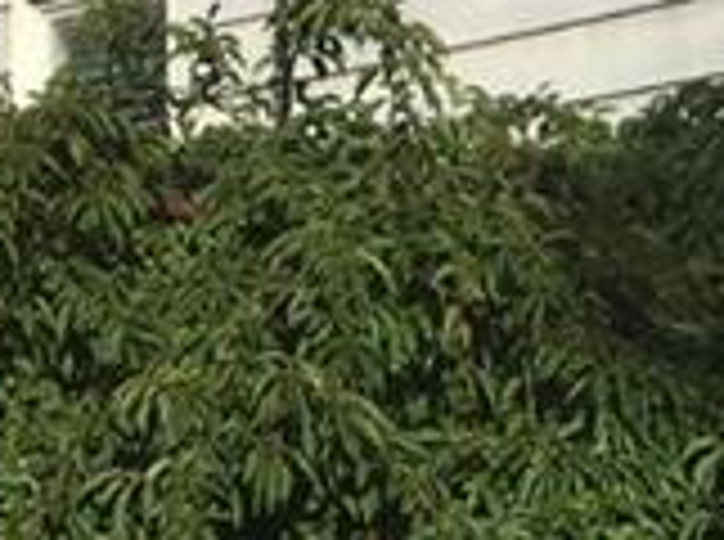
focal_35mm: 185
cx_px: 868
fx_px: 3861
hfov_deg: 10.5
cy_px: 686
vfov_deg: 7.9
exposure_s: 1/2653
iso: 25
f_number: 2.2
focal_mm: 4.15
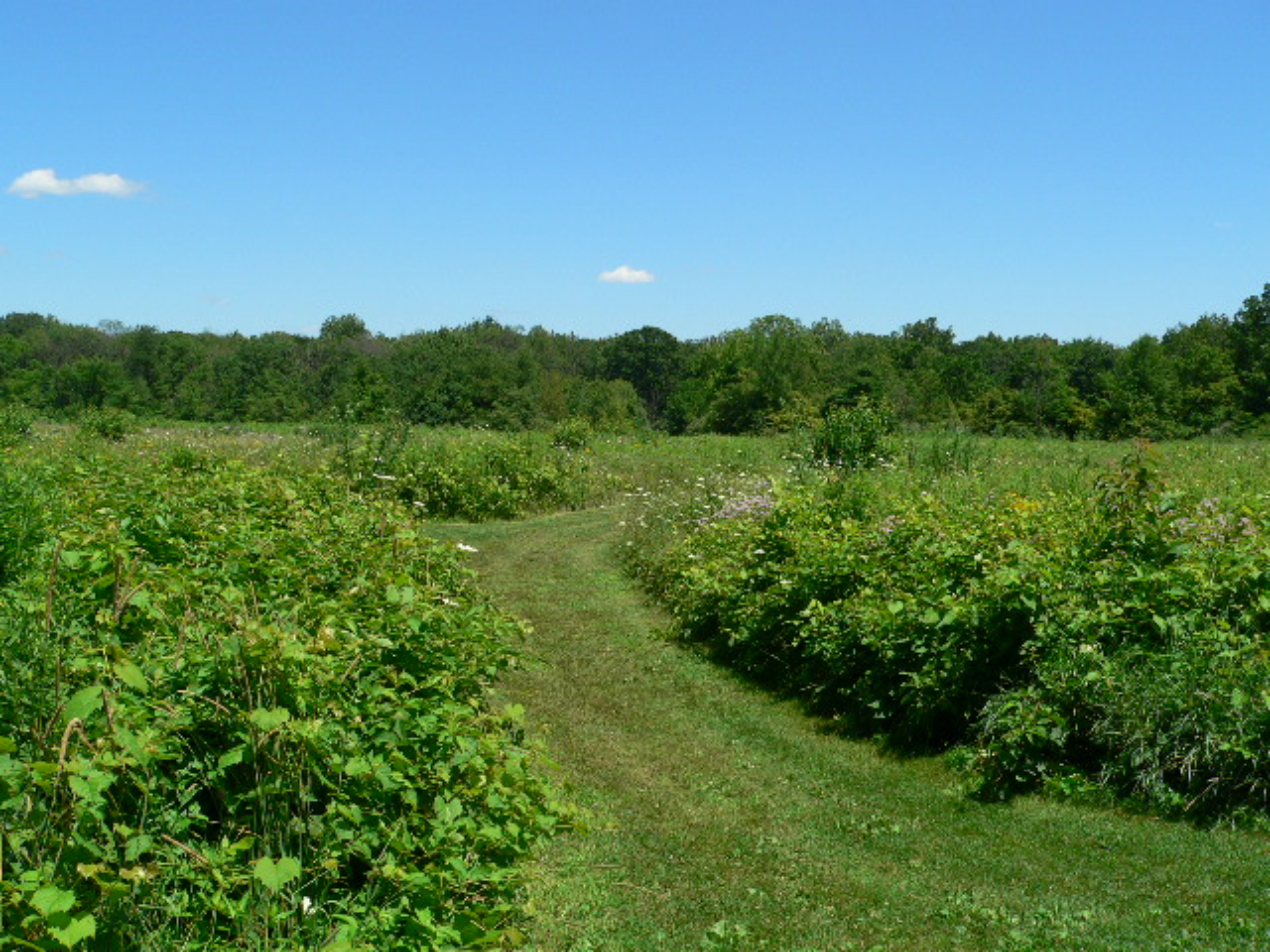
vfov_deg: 39.7
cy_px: 476
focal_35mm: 36
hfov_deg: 51.4
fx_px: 1321
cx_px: 635
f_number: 4.6
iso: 80
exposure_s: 1/500
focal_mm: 6
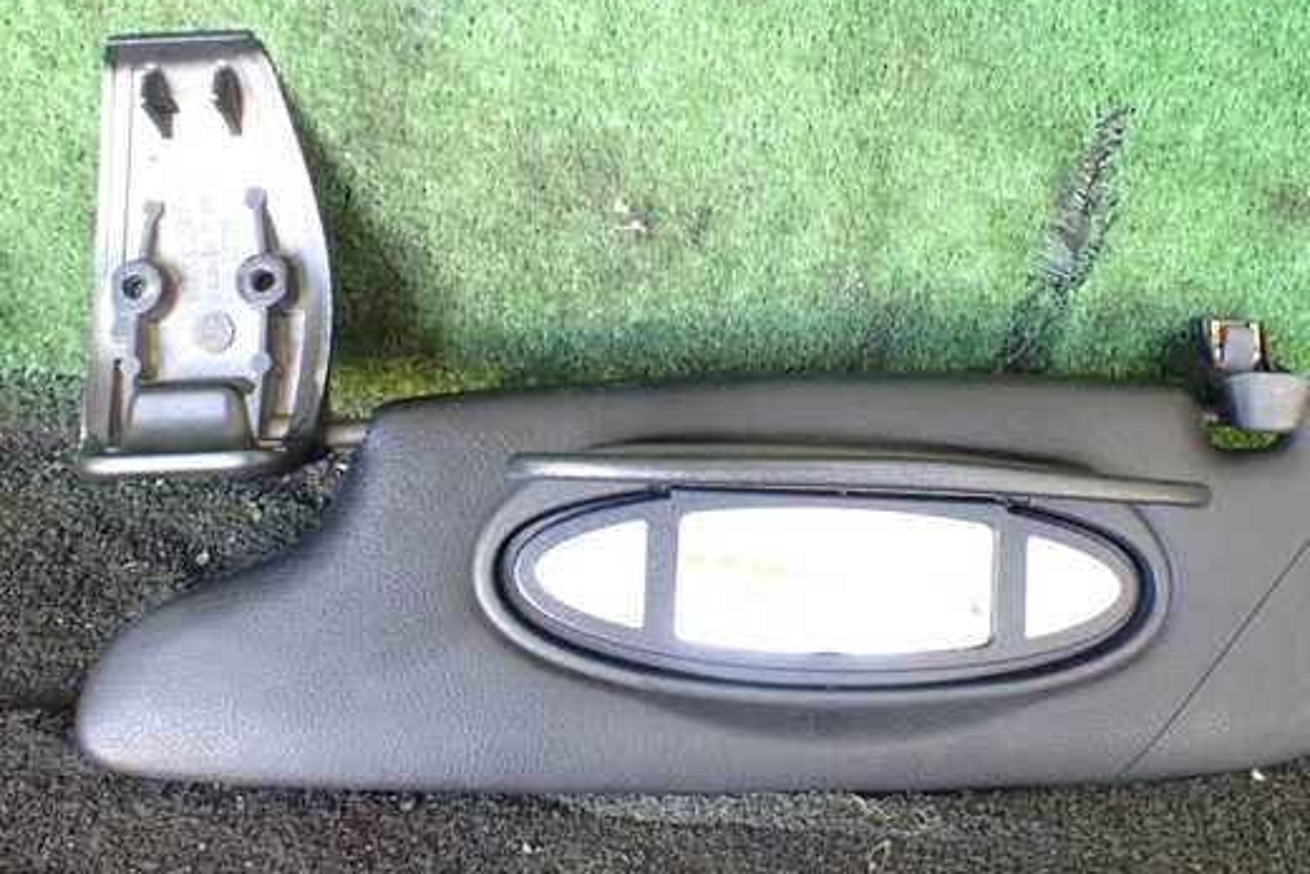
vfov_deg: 36.9
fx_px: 1310
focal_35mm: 36
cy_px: 413
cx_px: 695
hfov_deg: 53.1
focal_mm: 5.4
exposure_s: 1/60
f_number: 2.3
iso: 800
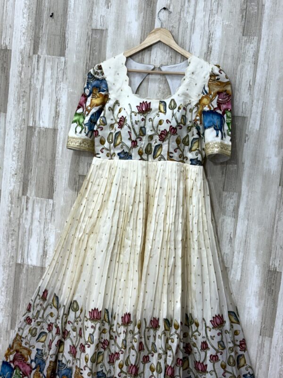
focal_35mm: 52
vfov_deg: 36.8
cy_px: 189
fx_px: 567
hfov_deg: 28.0
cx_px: 142
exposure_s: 1/100
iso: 40
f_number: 1.6
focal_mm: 5.96
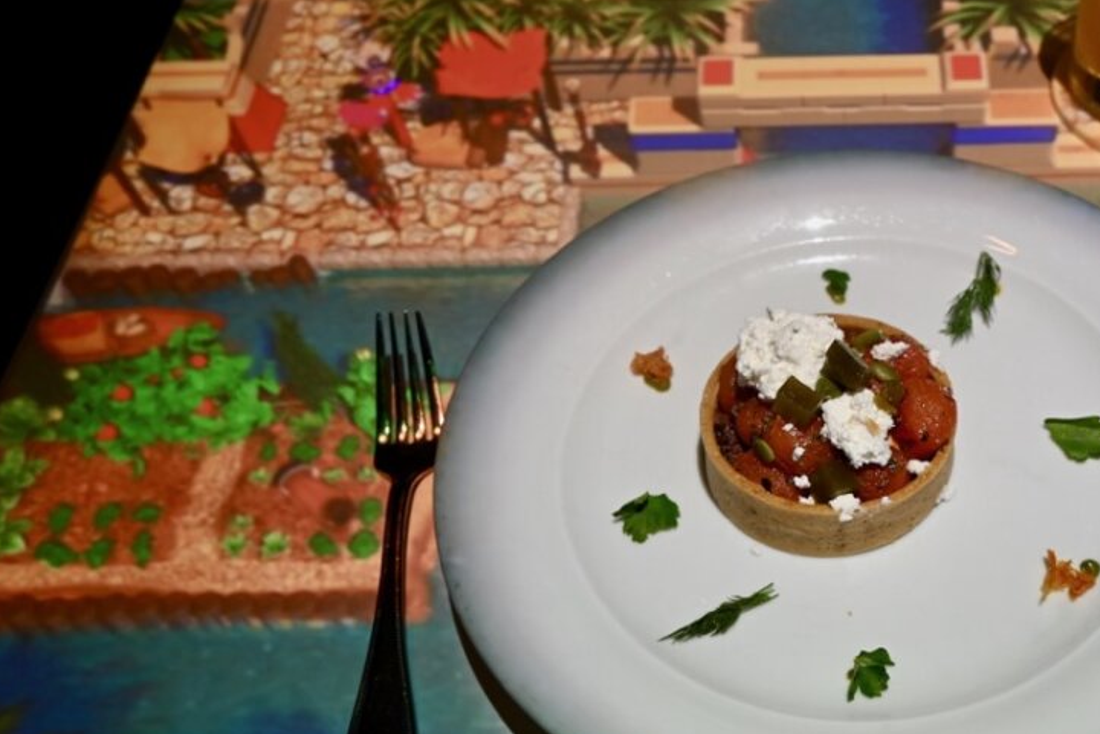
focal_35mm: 40
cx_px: 854
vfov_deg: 33.2
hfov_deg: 46.3
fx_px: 1222
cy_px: 460
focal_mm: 16
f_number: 3.5
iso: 100
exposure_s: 1/30
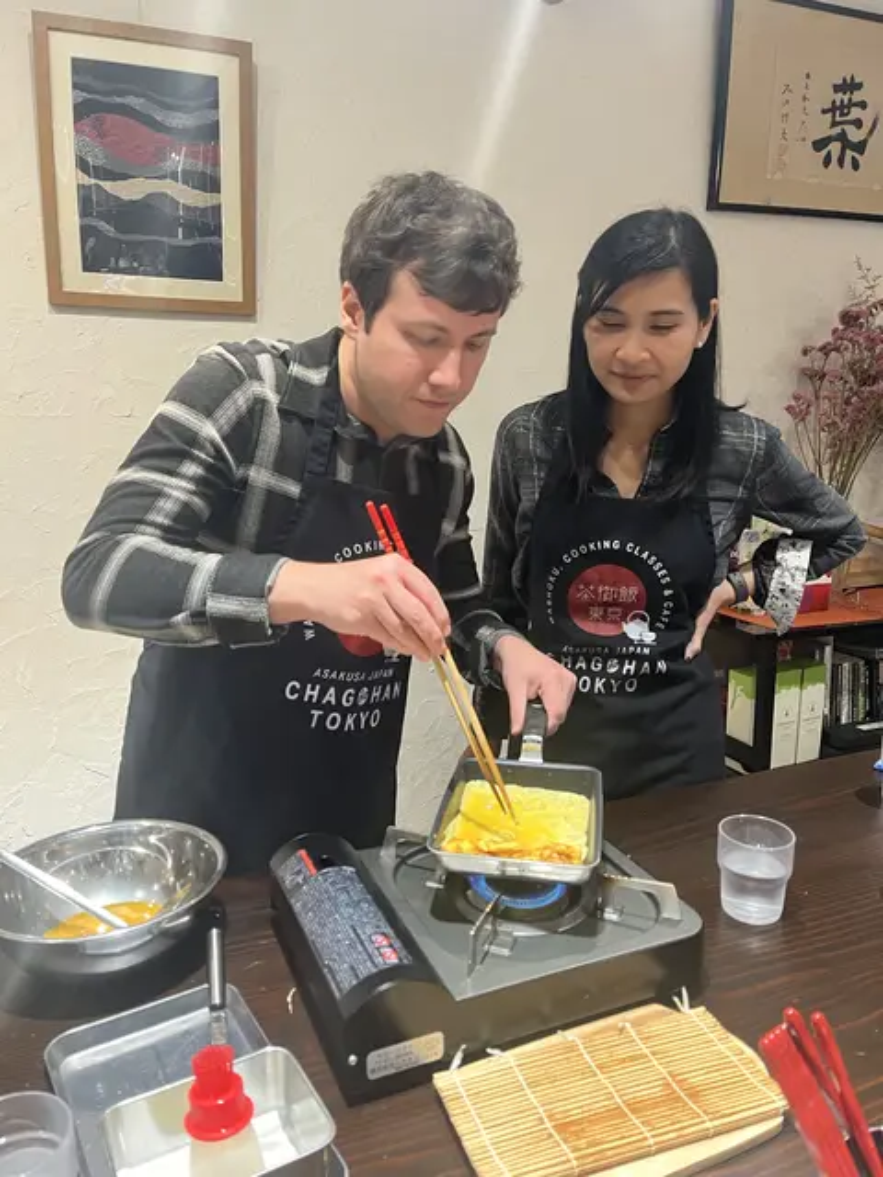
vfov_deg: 67.3
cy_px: 588
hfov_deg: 53.1
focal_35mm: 26
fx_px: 884
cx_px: 442
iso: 160
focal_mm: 5.1
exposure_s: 1/50
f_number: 1.6
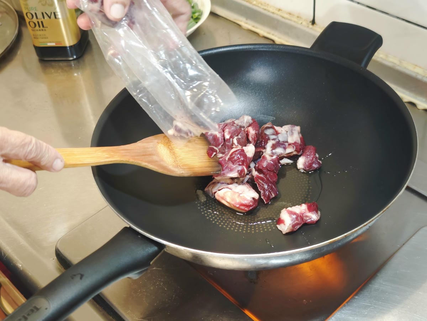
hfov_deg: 38.2
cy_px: 160
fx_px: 617
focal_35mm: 50
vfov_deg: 29.1
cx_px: 214
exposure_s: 1/60
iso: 640
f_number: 1.63
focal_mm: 8.72
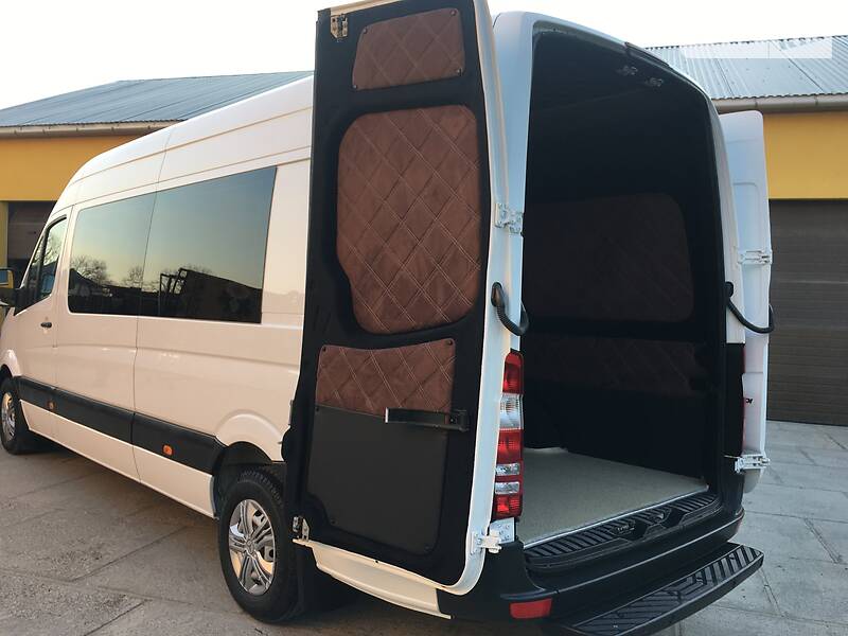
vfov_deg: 48.2
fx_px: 710
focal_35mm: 29
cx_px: 424
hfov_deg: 61.7
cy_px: 318
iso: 25
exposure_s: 1/178
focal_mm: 4.2
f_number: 2.2
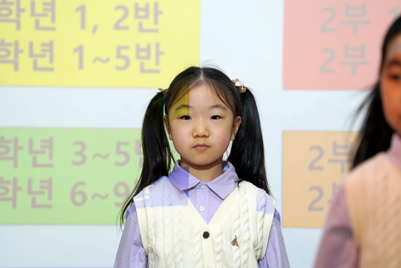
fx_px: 2228
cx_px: 200
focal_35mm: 200
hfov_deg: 10.3
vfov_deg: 6.9
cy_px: 134
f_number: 4
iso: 400
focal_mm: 200
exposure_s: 1/250
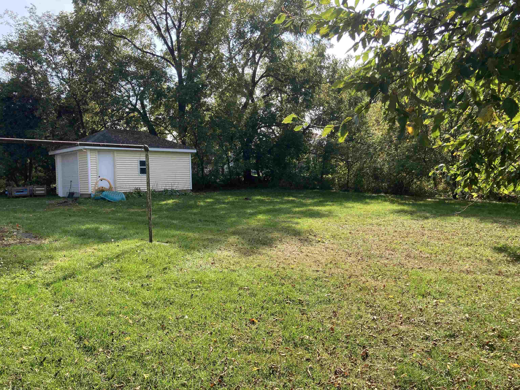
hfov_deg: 63.4
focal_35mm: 28
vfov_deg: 49.7
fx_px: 421
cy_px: 195
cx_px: 260
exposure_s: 1/490
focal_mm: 3.99
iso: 20
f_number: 1.8
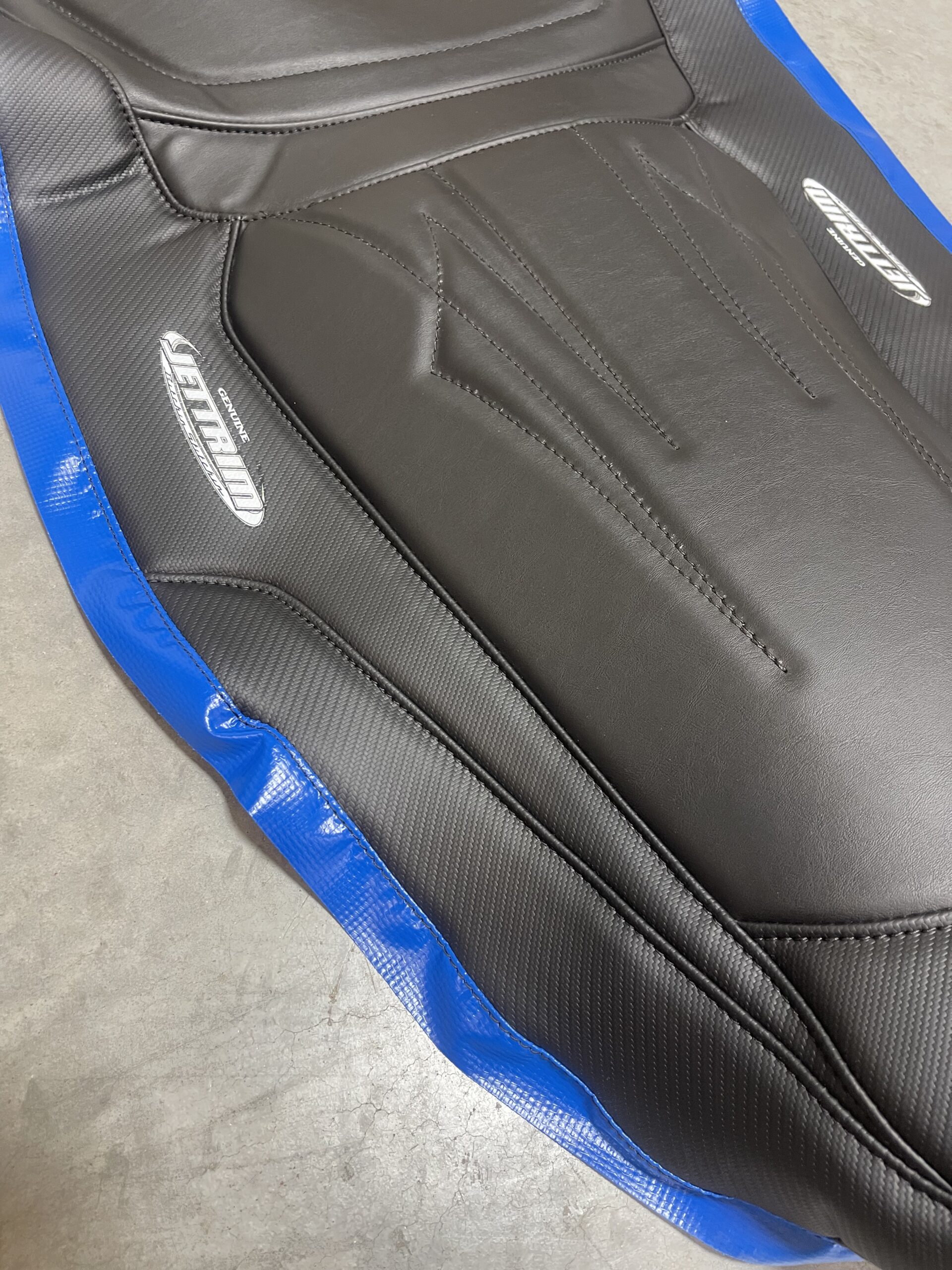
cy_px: 635
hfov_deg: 53.1
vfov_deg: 67.3
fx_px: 953
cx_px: 476
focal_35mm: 26
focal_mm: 5.1
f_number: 1.6
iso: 250
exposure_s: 1/60
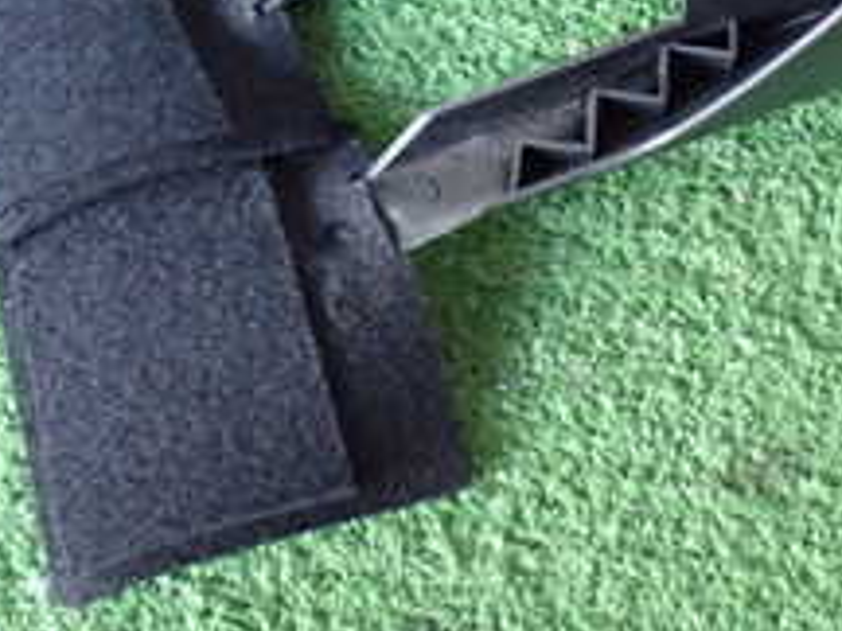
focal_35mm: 89
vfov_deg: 15.8
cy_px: -167
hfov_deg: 21.7
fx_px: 2165
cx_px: 674
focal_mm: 5.79
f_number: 2.4
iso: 800
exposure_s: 1/30
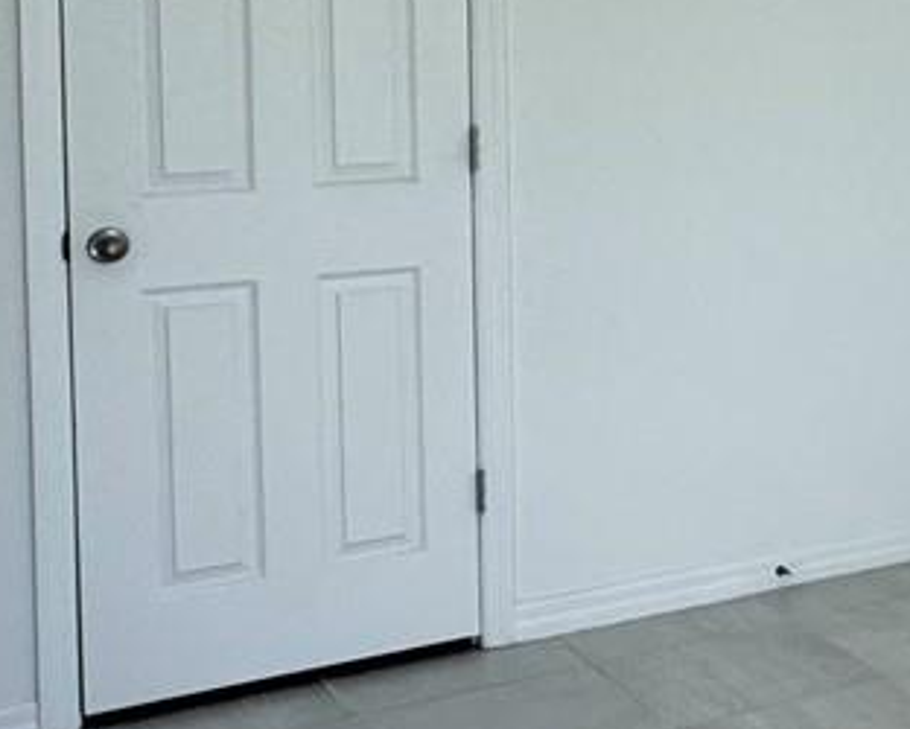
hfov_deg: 22.1
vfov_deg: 21.5
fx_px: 1886
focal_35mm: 70
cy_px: 96
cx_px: 1385
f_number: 2.2
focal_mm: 2.22
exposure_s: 1/170
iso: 40
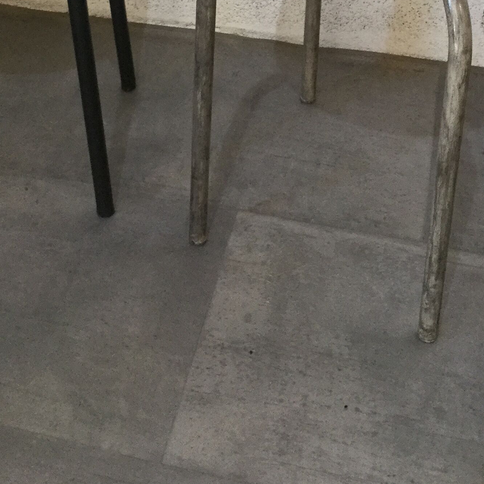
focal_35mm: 67
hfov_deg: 25.6
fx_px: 1060
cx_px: 177
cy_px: -34
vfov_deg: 24.2
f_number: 2.4
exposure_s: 1/33
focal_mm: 3.3
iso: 125
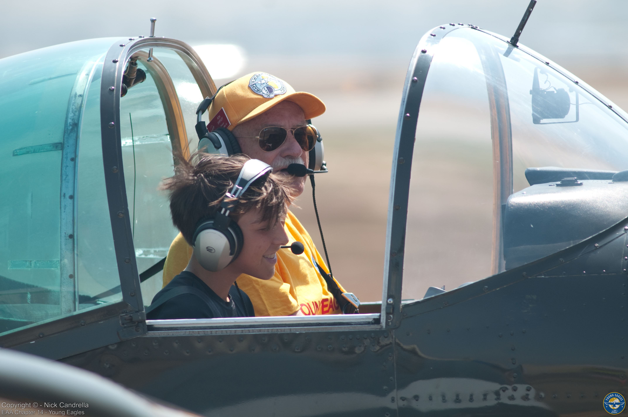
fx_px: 7840
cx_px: 314
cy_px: 208
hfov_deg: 4.6
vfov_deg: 3.0
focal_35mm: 450
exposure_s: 1/250
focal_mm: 300
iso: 100
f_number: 5
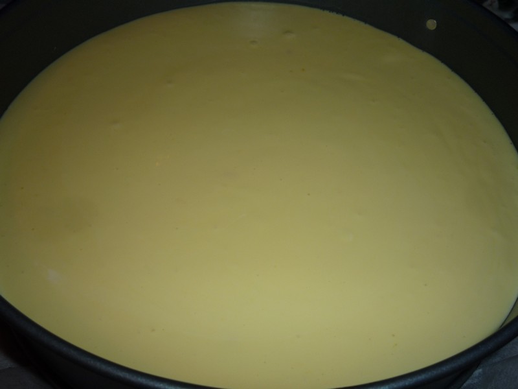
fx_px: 494
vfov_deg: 42.9
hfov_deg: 55.4
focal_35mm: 33
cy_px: 194
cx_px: 259
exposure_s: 1/30
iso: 100
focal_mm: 5.8
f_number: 4
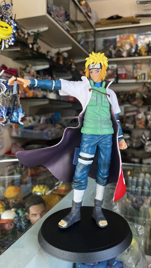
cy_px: 136
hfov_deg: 40.0
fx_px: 206
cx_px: 92
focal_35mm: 29
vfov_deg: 66.1
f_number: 1.6
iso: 32
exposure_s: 1/108
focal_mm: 5.1
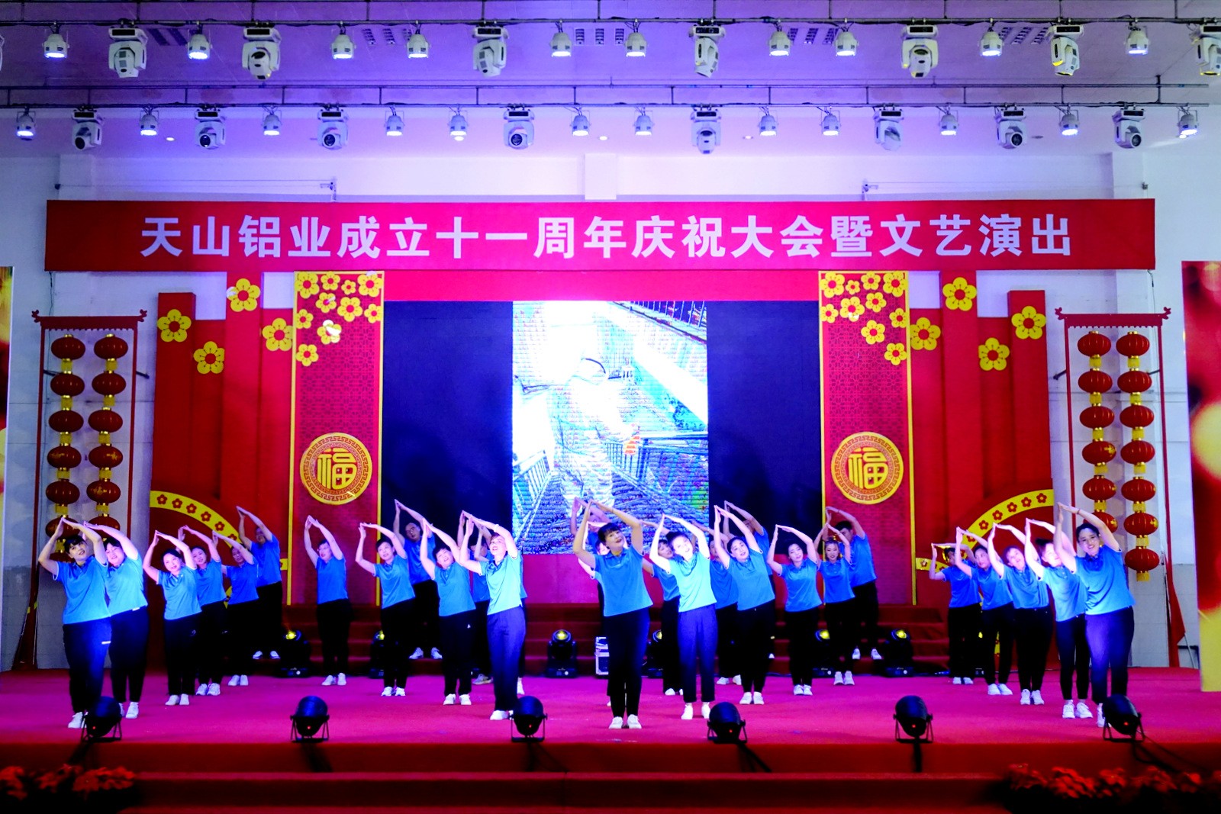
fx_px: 1560
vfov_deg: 29.2
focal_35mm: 46
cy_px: 407
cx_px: 610
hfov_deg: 42.7
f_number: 2.8
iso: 2000
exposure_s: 1/1000
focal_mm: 16.76
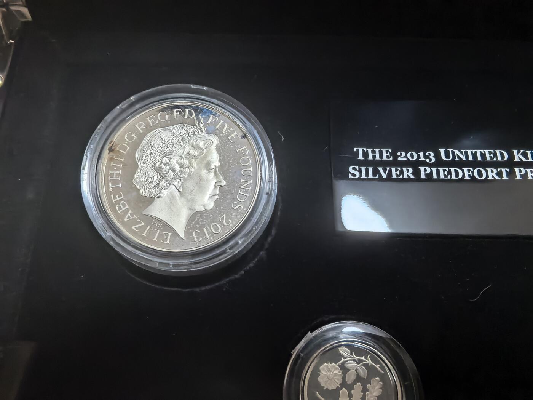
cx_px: 266
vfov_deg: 56.8
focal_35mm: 24
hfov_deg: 71.6
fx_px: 370
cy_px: 200
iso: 400
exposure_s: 1/25
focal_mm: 1.68
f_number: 2.2
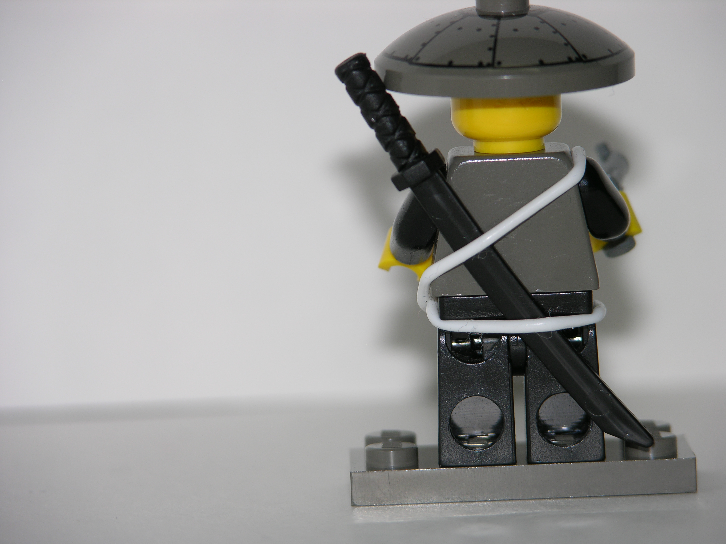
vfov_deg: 5.3
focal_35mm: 280
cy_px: 272
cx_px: 363
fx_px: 5872
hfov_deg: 7.1
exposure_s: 1/253
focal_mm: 71.2
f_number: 4.2
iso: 50
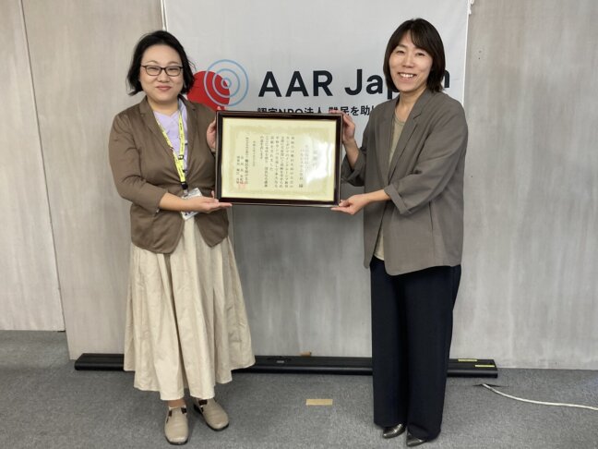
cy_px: 224
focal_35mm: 28
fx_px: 484
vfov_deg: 49.7
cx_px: 299
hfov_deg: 63.4
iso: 100
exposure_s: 1/50
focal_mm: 3.99
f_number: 1.8
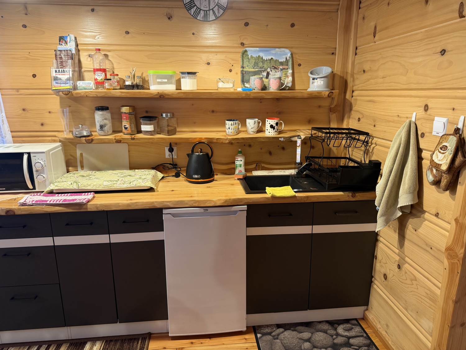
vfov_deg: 56.8
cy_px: 175
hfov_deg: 71.6
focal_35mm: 24
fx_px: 323
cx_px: 233
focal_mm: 6.76
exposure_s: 1/50
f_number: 1.78
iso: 160
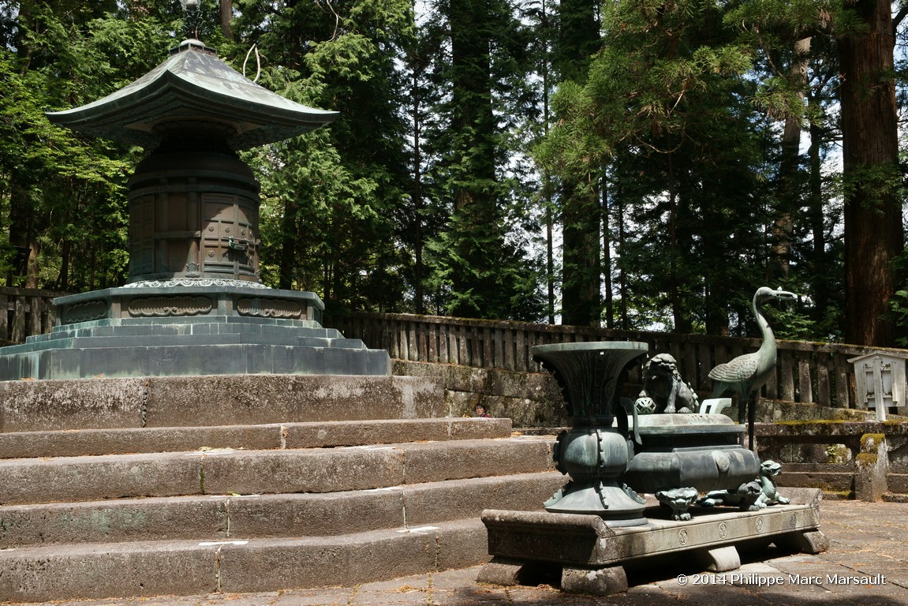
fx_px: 1135
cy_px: 303
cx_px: 454
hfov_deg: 43.6
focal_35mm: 45
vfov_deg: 29.9
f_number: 11
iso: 400
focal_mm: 45
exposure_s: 1/160
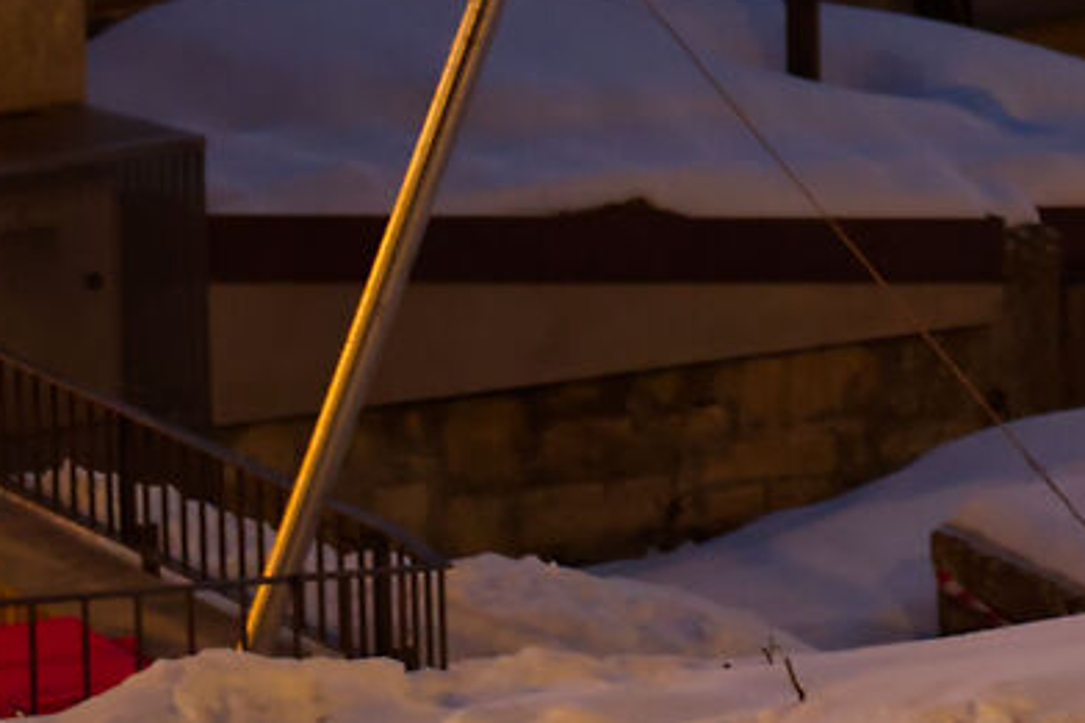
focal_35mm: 294
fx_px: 8857
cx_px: 1068
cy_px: -639
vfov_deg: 4.6
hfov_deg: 7.0
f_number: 2.8
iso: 2000
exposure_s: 1/50
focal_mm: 48
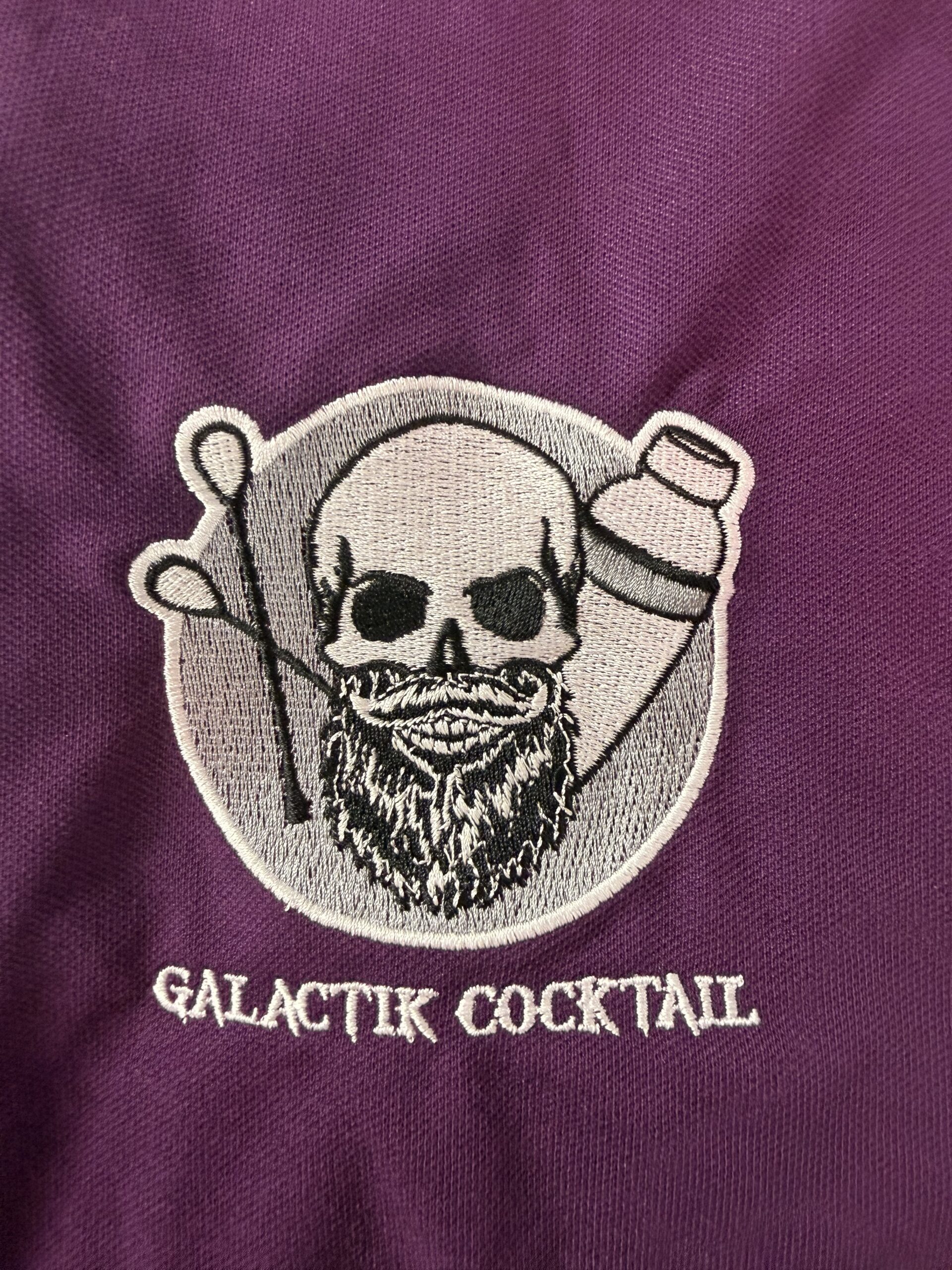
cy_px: 635
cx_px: 476
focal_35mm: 24
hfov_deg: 56.8
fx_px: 880
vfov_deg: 71.6
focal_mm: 2.22
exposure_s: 1/50
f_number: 2.2
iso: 200
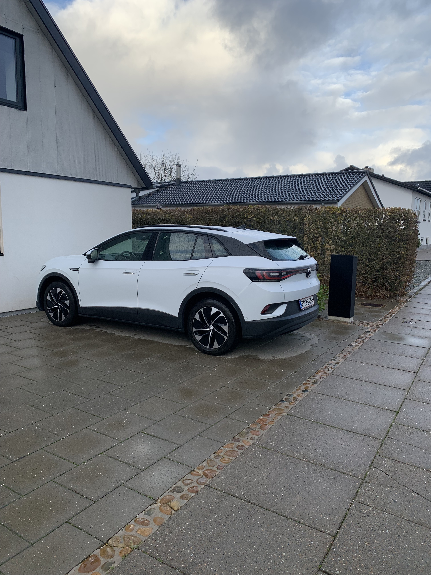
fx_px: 432
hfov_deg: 53.1
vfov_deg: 67.3
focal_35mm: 26
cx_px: 216
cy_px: 288
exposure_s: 1/534
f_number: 1.8
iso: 25
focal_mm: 4.25
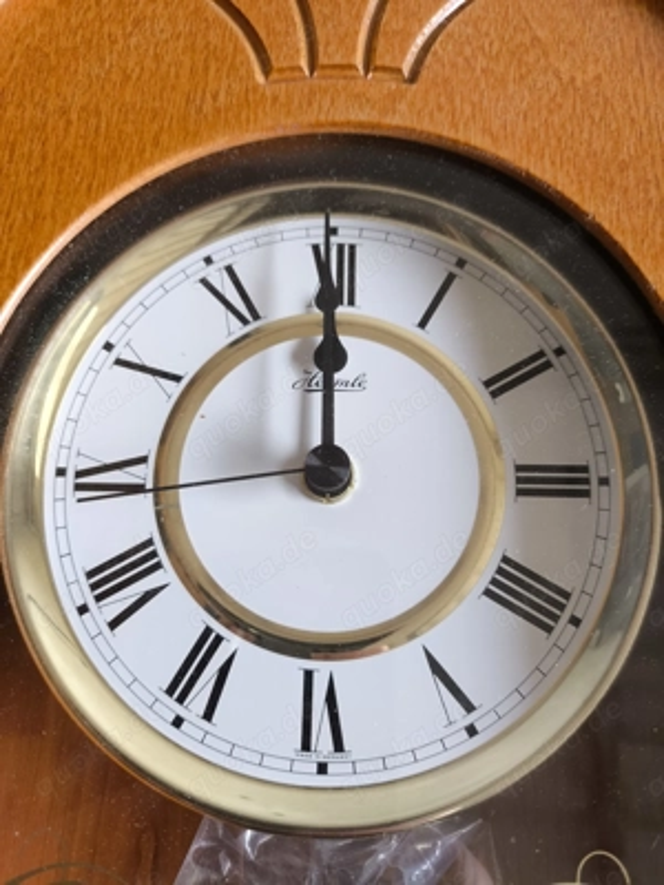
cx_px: 332
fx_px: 639
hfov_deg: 54.9
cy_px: 442
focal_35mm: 25
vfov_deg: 69.4
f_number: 1.7
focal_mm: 4.71
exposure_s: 1/33.3
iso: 250
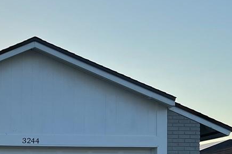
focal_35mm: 99
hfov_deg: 19.4
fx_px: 638
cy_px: 178
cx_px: -46
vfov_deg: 13.5
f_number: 1.5
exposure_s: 1/2915
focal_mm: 5.7
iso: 50
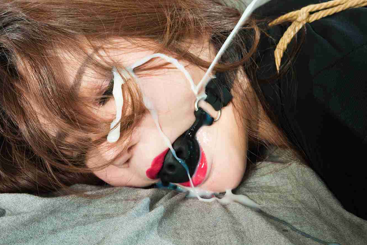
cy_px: 99
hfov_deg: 40.3
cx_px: 182
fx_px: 500
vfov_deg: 27.5
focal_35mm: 49
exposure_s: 1/125
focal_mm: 36
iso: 200
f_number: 9
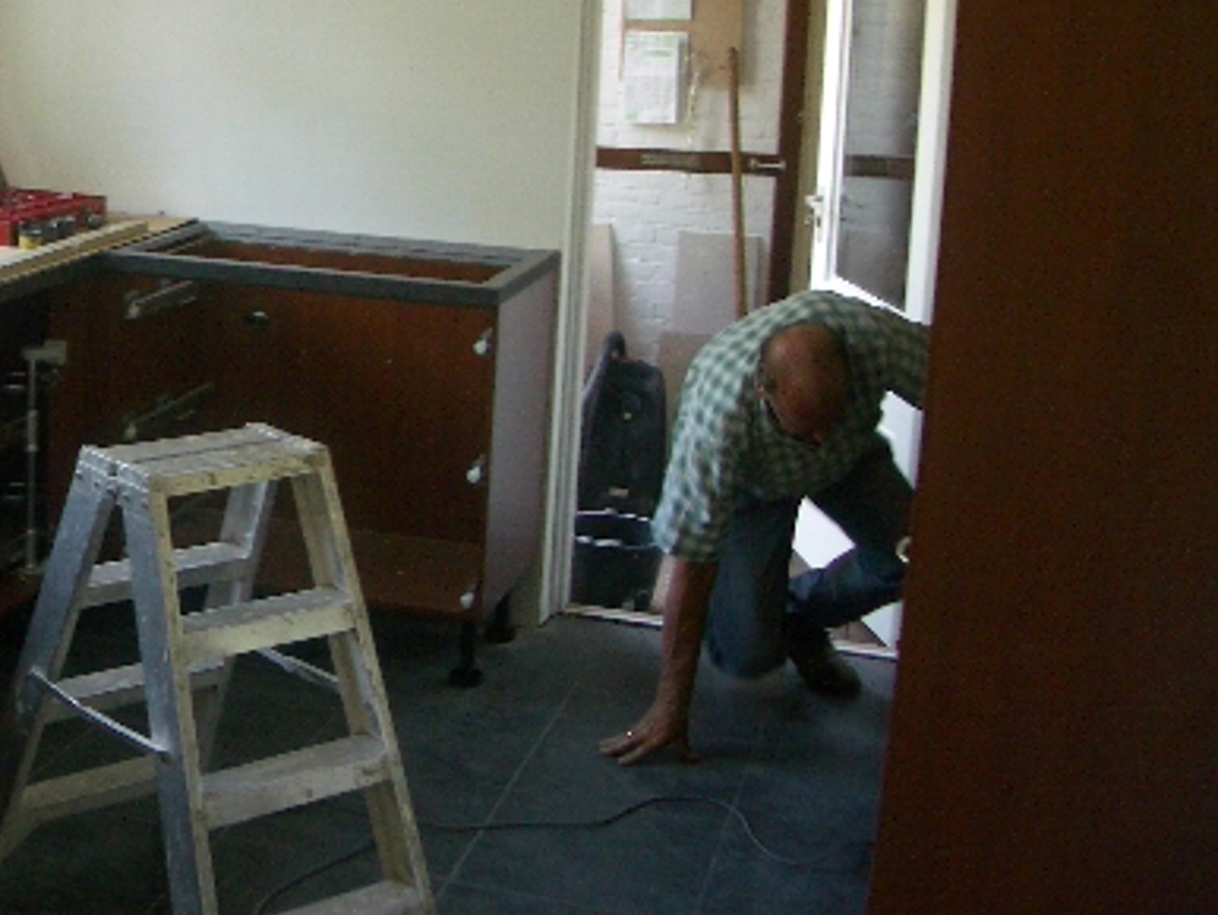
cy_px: 249
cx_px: 240
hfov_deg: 32.3
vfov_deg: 25.0
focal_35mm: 58
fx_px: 2042
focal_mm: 5.8
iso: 100
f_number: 2.6
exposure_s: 1/30
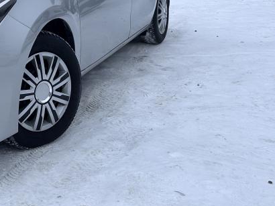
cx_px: -27
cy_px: -1
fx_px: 476
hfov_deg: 29.1
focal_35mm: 60
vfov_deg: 23.4
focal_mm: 6.86
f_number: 1.78
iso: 80
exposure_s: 1/1144
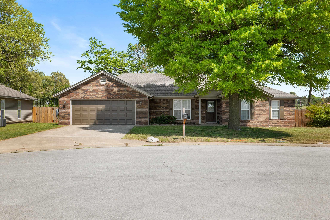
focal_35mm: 35
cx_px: 165
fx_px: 321
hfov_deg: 54.4
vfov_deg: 37.9
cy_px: 110
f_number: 7.1
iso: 100
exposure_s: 1/320
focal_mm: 35
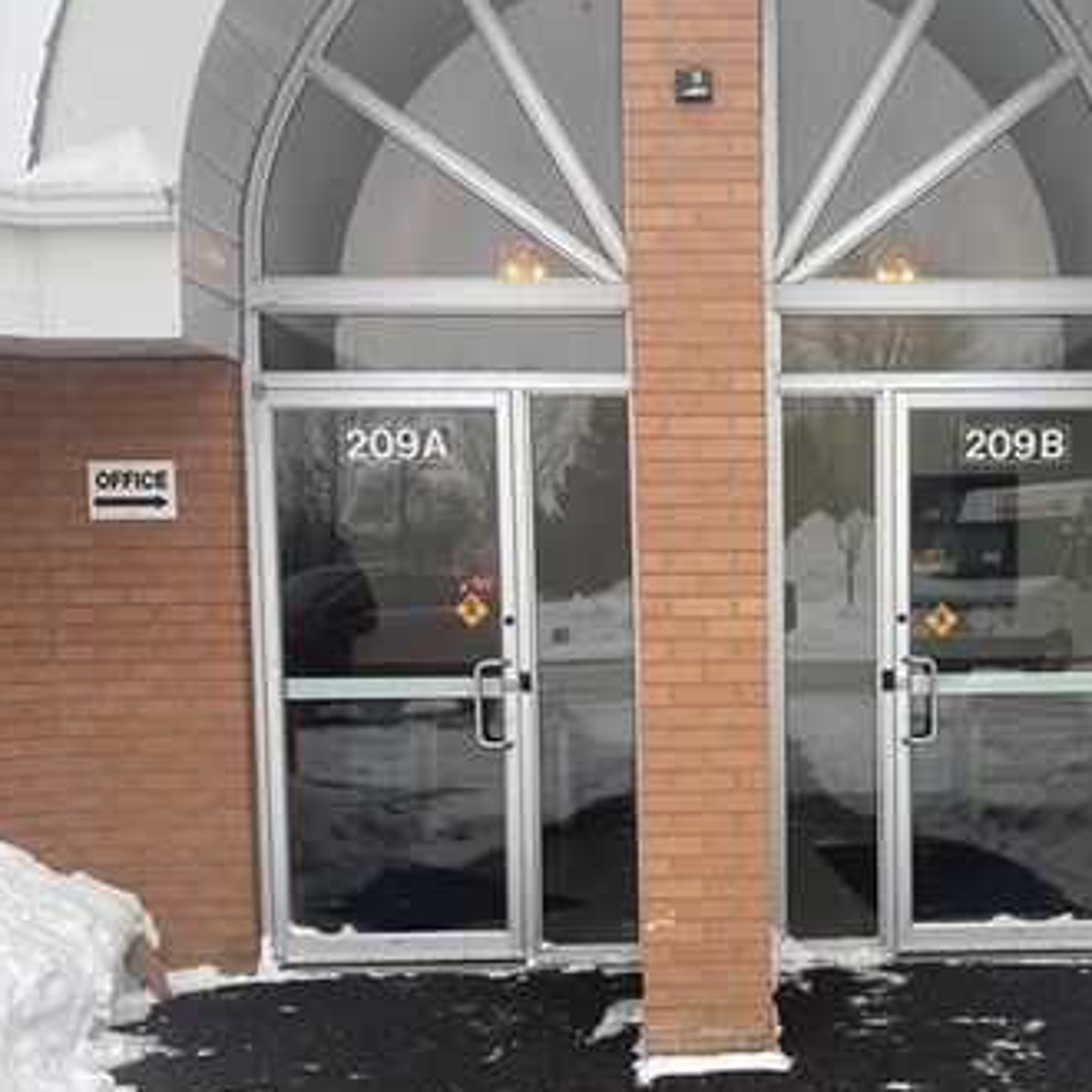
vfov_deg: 33.6
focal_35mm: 50
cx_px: 814
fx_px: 1785
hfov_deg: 33.4
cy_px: 753
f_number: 1.8
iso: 20
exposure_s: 1/153
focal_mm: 3.99
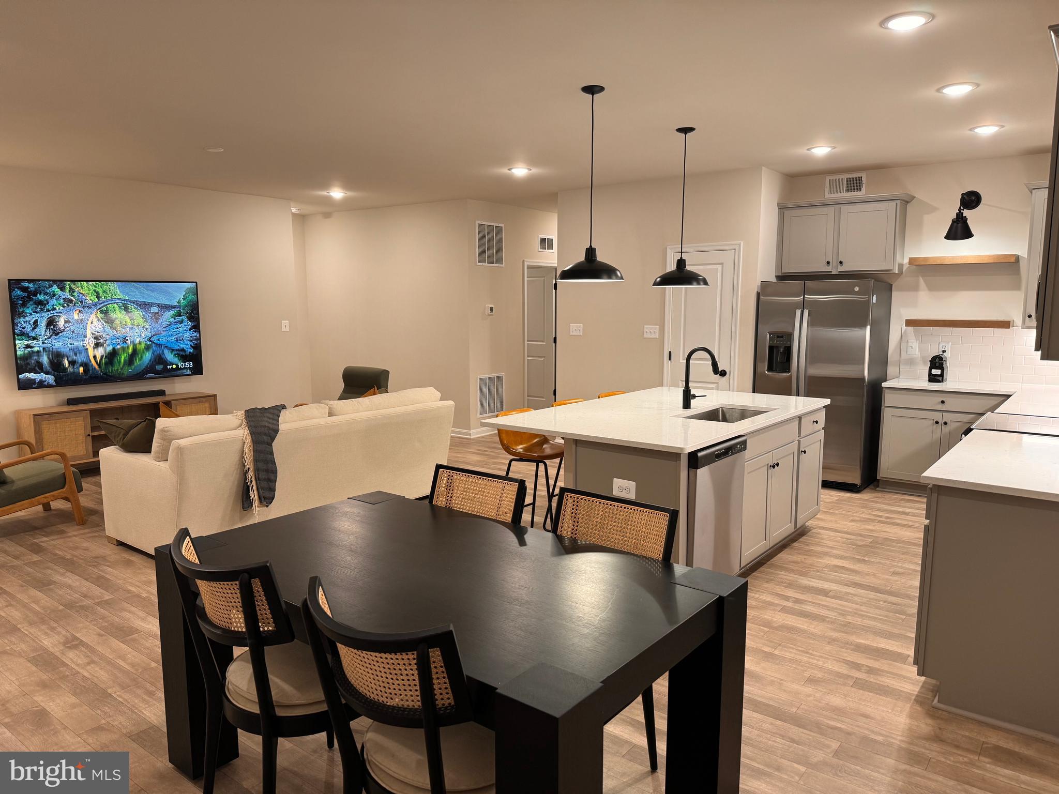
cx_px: 530
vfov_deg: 56.8
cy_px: 397
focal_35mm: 24
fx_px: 734
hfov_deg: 71.6
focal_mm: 6.76
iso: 125
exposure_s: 1/60
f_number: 1.78
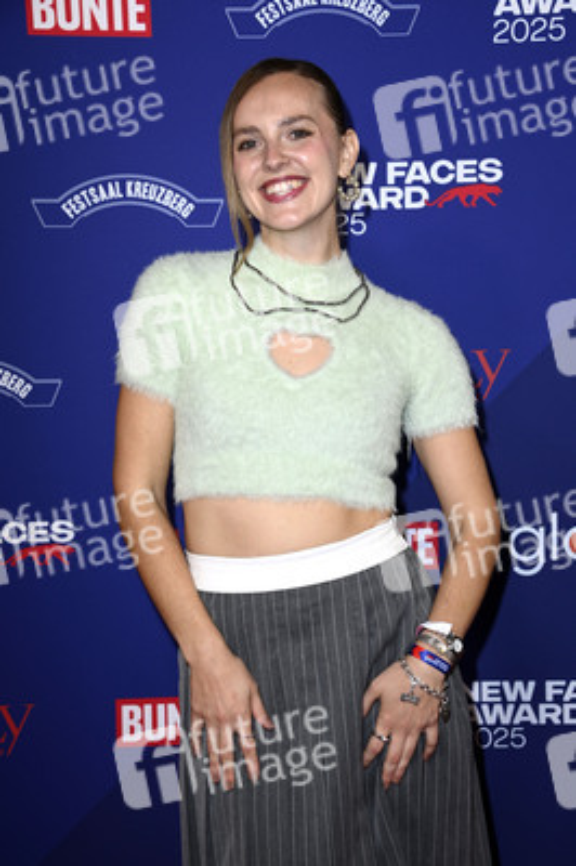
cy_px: 433
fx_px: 1563
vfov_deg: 31.0
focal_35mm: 65
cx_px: 288
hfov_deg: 20.9
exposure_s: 1/250
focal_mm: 65
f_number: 5.6
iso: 640
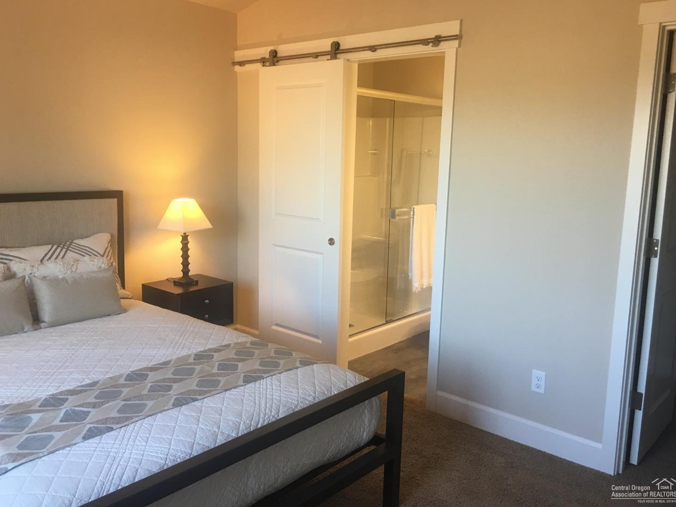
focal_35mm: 30
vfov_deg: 46.8
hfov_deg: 60.0
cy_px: 245
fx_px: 586
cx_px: 332
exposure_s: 1/15
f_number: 2.2
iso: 25
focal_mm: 4.15
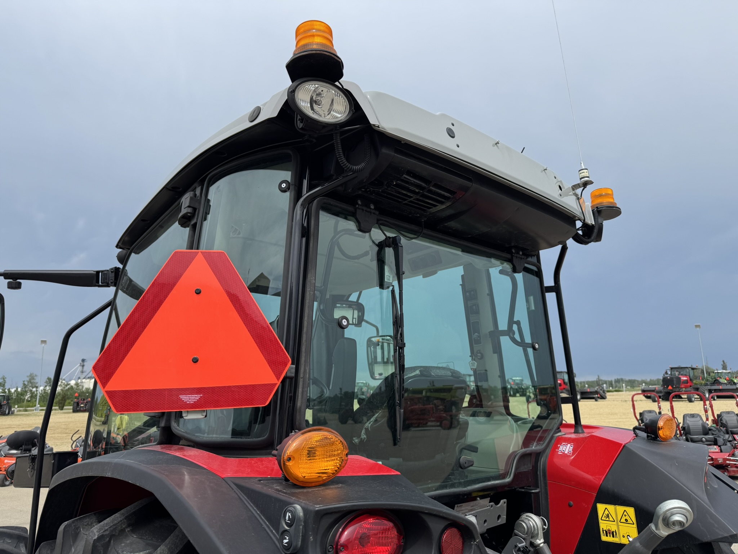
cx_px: 369
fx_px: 512
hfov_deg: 71.6
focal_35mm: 24
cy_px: 277
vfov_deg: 56.8
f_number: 1.78
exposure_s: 1/3802
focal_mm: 6.76
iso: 80
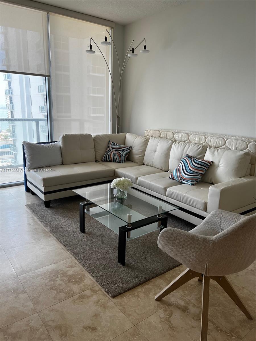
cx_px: 128
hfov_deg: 53.1
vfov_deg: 67.3
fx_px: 256
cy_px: 170
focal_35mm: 26
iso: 64
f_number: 1.5
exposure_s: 1/152
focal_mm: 5.7
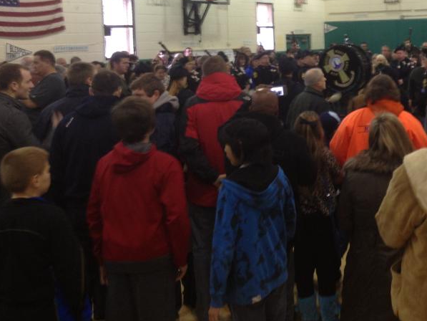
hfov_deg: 31.1
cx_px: 363
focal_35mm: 60
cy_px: 58
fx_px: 740
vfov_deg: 24.0
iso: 80
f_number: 2.4
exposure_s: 1/20
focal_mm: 4.3
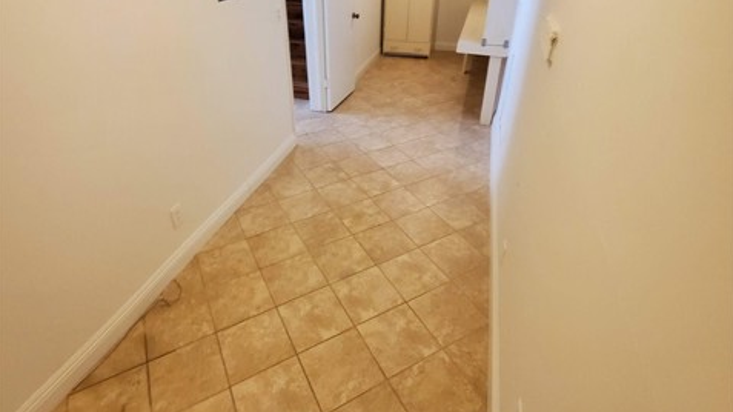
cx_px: 367
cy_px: 157
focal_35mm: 19
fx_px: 369
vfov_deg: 57.6
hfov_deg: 89.6
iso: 400
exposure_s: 1/59
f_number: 2.2
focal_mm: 1.8
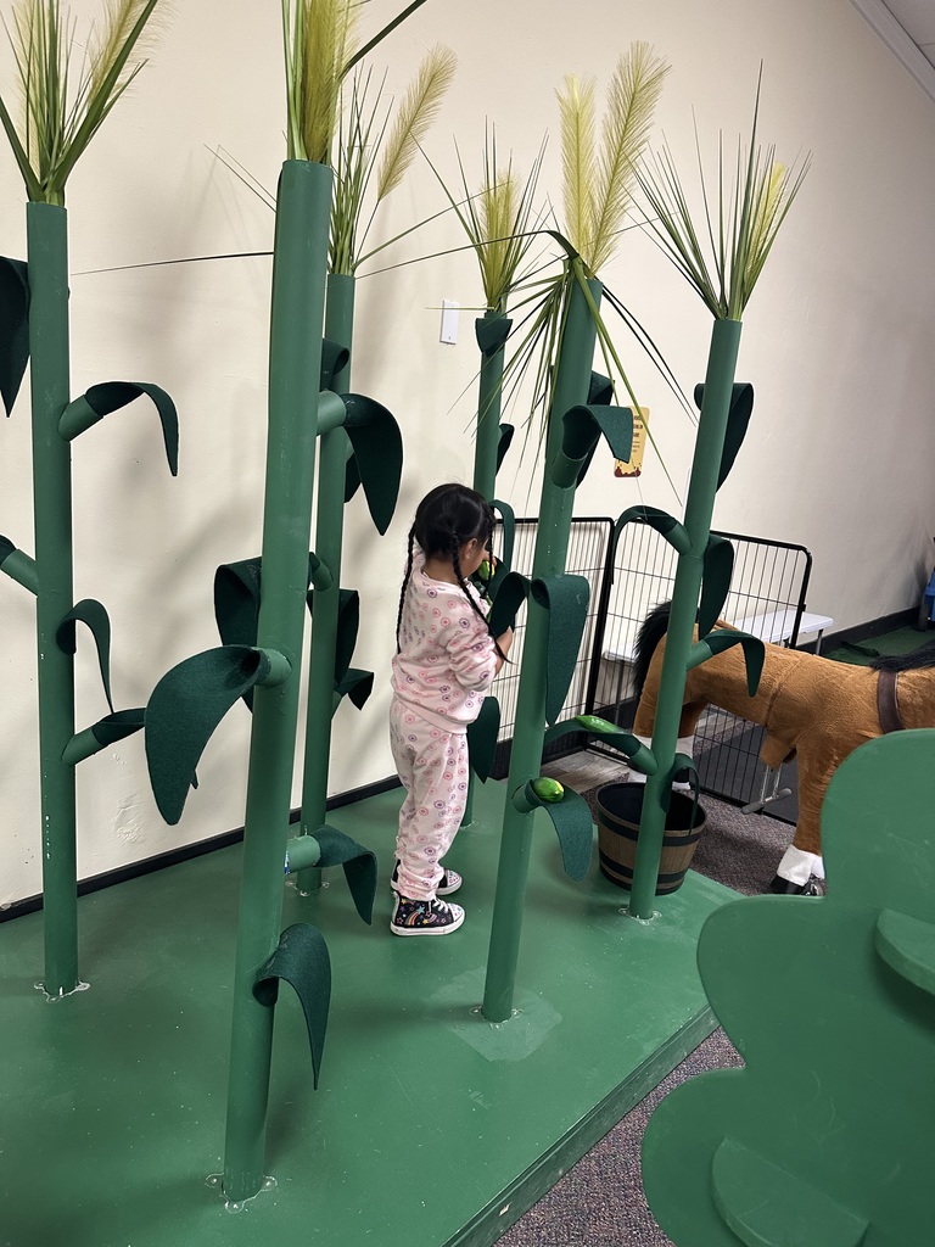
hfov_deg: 56.8
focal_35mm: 24
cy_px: 624
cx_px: 468
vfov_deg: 71.6
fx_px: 864
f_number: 1.78
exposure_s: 1/70
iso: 250
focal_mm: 6.86
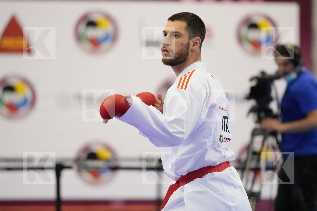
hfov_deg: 6.9
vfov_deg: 4.6
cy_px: 106
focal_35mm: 300
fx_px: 2641
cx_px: 158
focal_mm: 200
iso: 3200
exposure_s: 1/1000
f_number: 2.8
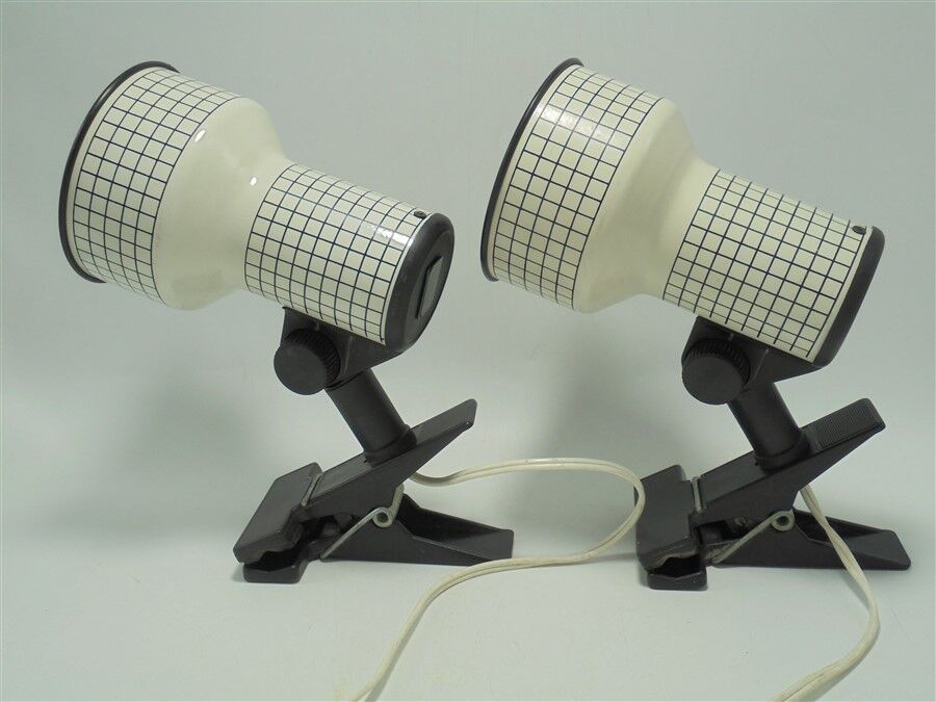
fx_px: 1028
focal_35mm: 38
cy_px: 351
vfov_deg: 37.7
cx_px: 468
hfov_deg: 49.0
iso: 100
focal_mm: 6.9
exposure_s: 1/80
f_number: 4.2
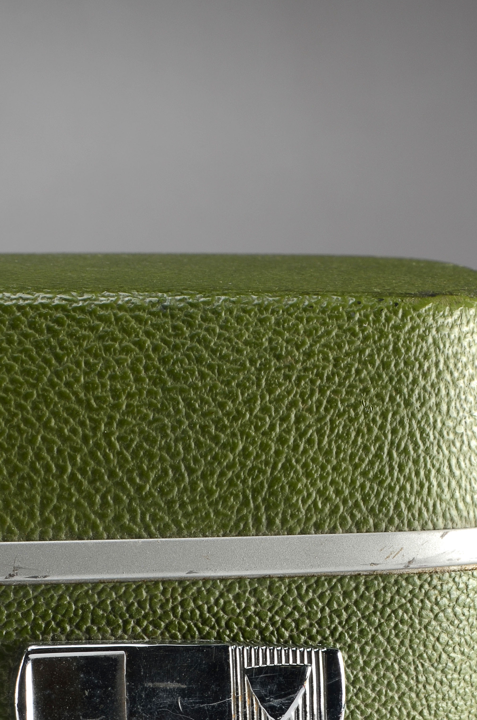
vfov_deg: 17.9
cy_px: 510
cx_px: 242
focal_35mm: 114
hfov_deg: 12.0
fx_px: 2275
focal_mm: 42
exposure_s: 1/80
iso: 100
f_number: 13
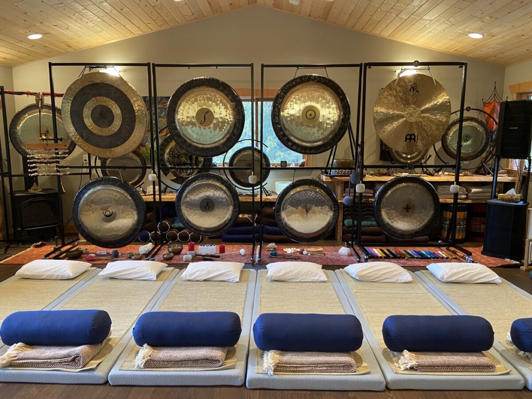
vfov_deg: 53.1
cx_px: 266
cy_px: 200
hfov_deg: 67.3
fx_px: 400
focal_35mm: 26
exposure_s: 1/60
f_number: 1.8
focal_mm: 4.25
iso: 200
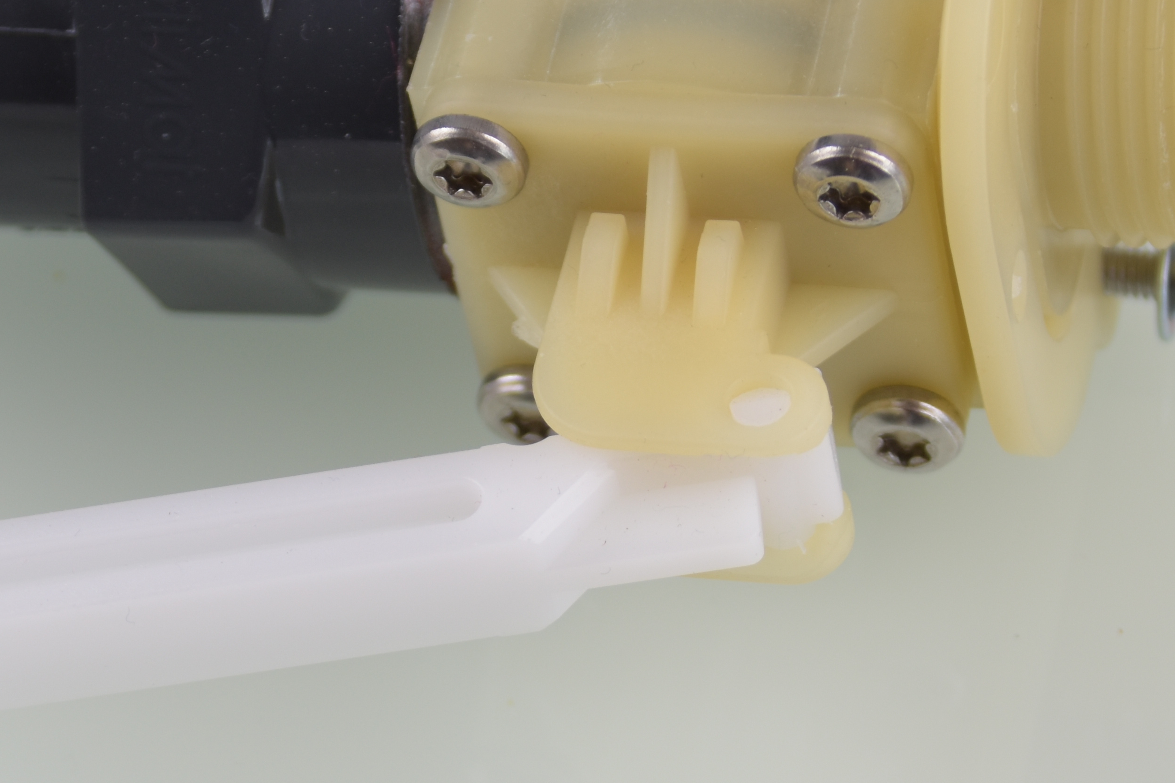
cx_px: 441
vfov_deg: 4.9
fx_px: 9138
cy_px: 298
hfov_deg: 7.4
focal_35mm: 280
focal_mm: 78
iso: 200
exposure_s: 1/100
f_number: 5.6
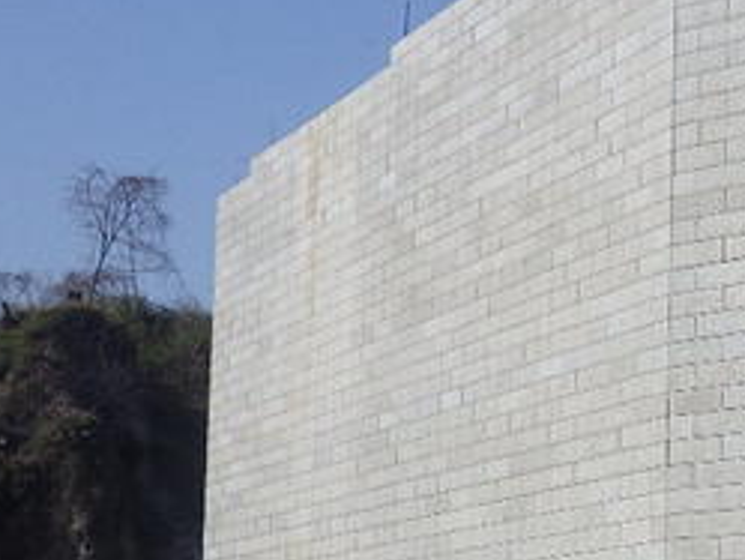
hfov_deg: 17.3
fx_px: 2282
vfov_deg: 13.9
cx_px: 1005
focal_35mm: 106
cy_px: 380
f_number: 9.5
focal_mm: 5.9
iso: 125
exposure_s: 1/320
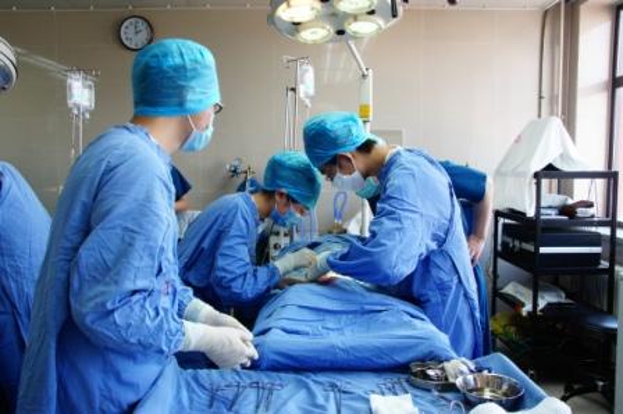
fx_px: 519
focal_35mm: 30
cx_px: 312
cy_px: 207
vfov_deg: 43.5
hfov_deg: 62.0
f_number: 8
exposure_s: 1/30
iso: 800
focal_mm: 20
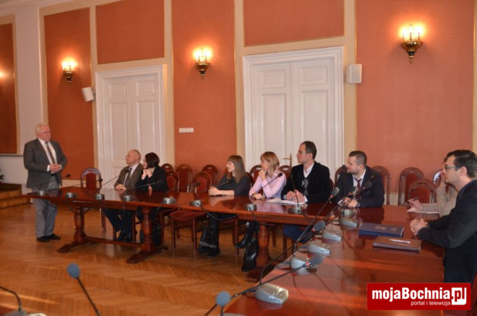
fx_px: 436
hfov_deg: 57.3
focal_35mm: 33
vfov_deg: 39.8
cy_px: 158
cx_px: 238
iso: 800
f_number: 3.8
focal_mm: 22
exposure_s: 1/60
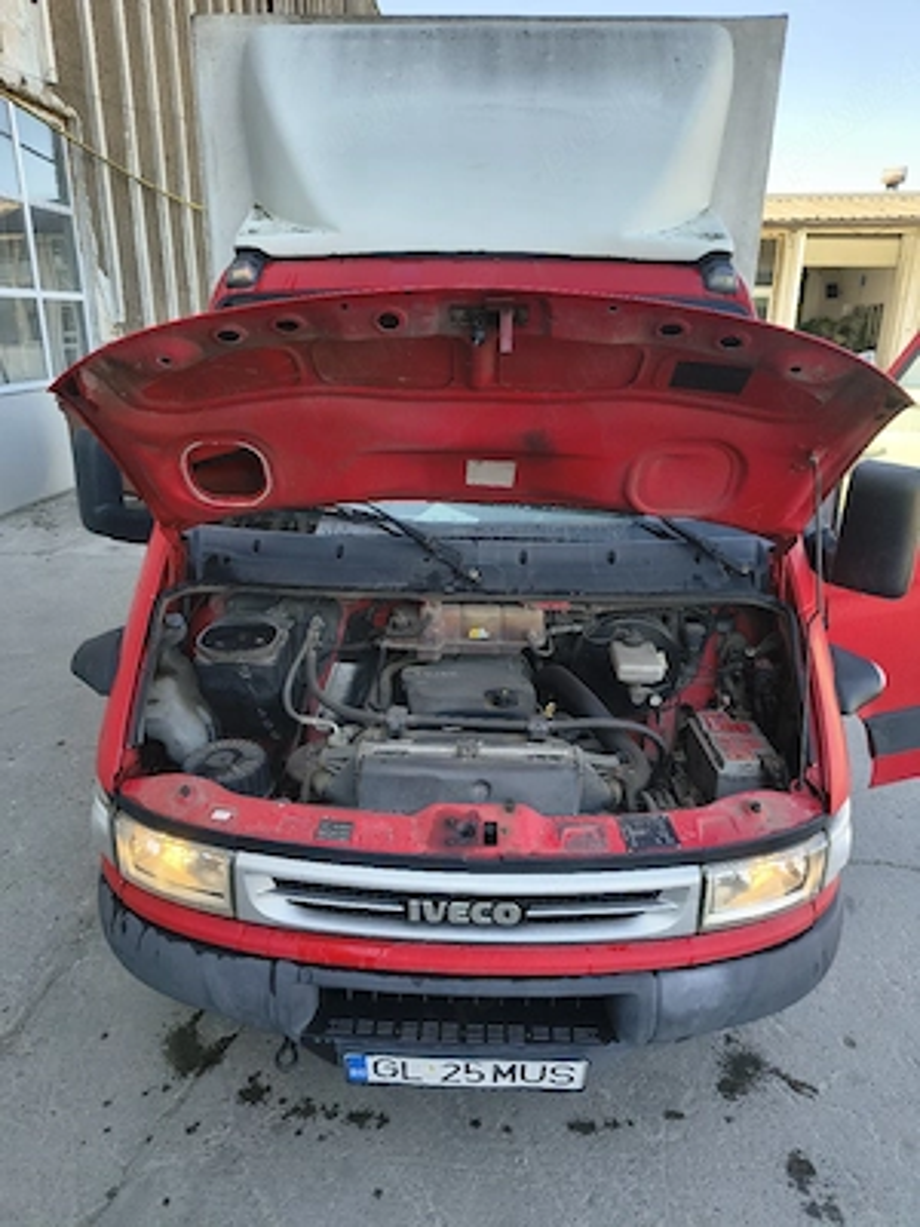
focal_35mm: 24
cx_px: 460
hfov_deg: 56.8
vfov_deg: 71.6
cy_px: 614
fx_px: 850
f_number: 1.8
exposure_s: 1/526
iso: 101
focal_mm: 5.56
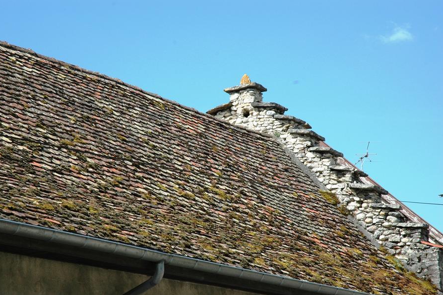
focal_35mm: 106
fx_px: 1304
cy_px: 147
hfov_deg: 19.3
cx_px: 220
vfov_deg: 12.9
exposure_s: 1/320
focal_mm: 70
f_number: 9
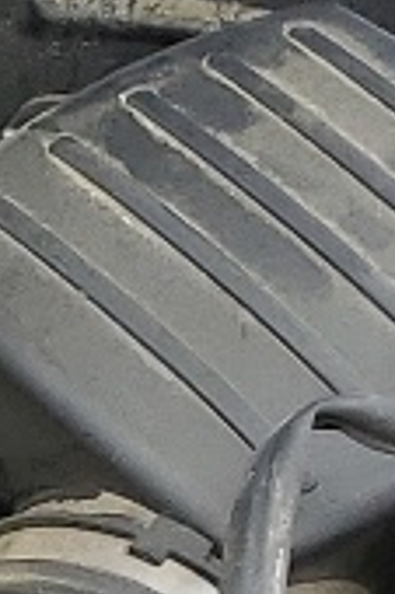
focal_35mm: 255
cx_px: -1143
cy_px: 1527
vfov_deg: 7.5
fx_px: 4205
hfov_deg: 4.9
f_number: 1.5
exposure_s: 1/769
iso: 50
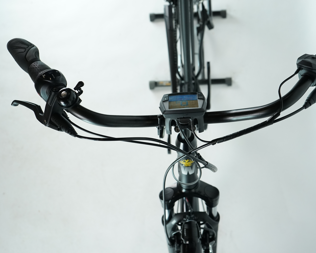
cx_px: 186
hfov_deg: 43.7
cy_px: 127
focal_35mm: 42
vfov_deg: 35.7
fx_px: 393
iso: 2000
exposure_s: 1/200
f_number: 5
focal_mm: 37
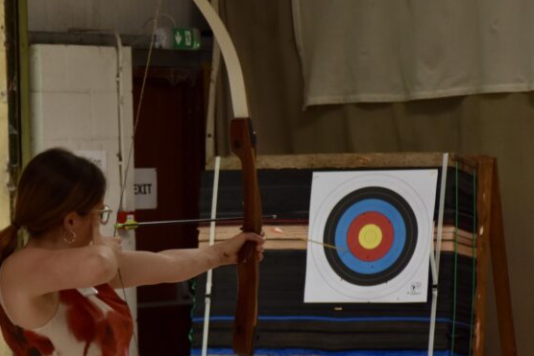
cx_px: 129
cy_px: 242
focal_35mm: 233
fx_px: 3457
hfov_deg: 8.8
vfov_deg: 5.9
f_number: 5.3
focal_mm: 90
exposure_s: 1/60
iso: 500
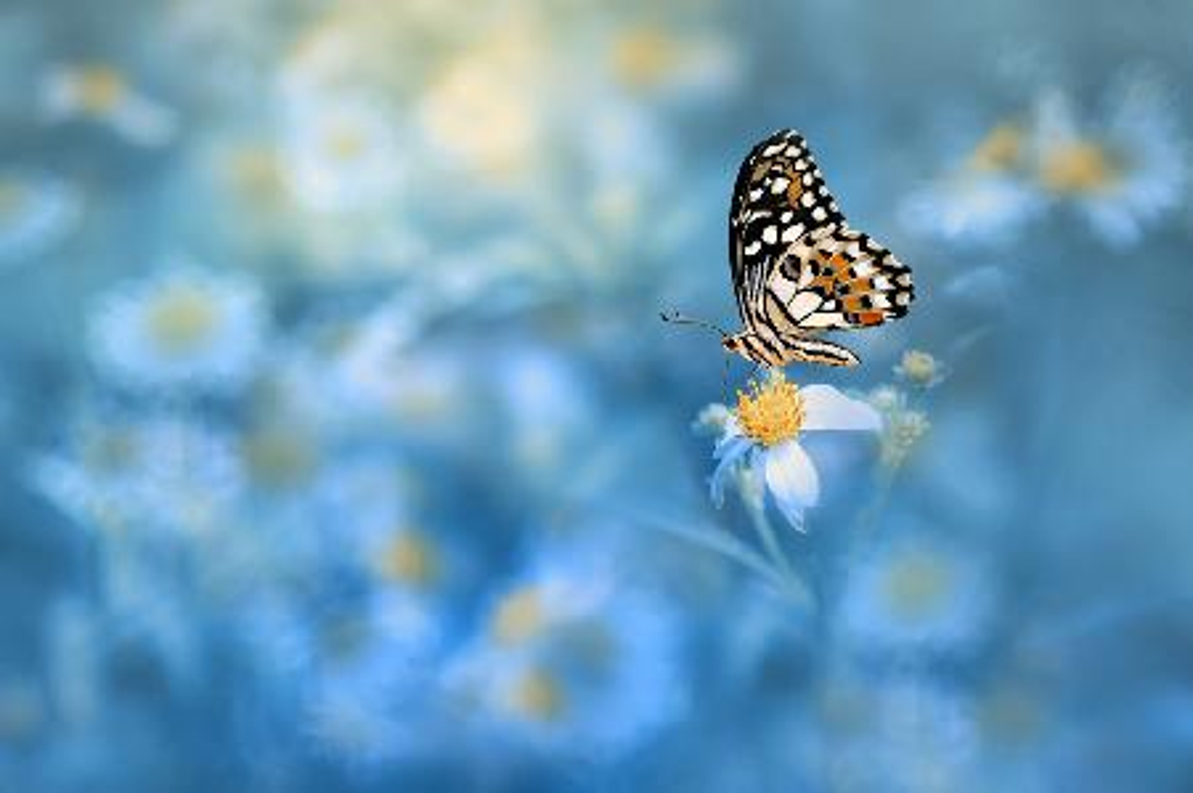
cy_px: 396
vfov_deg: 8.7
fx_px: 5214
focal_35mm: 158
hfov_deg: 13.1
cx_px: 596
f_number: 3
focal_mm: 105
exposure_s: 1/200
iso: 200
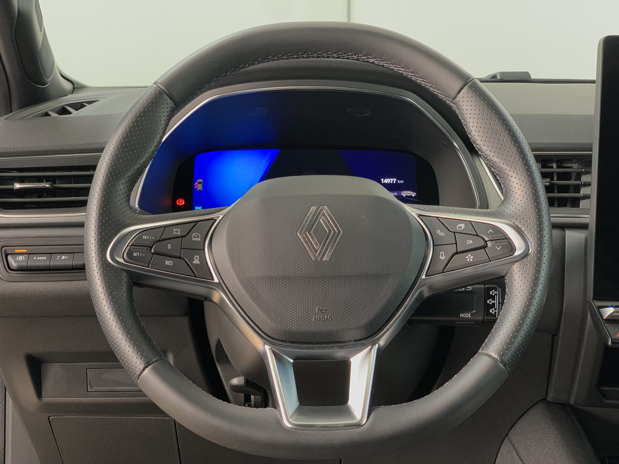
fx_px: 930
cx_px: 310
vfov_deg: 28.0
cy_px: 232
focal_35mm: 52
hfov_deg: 36.8
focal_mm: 6
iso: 200
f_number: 2.4
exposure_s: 1/60
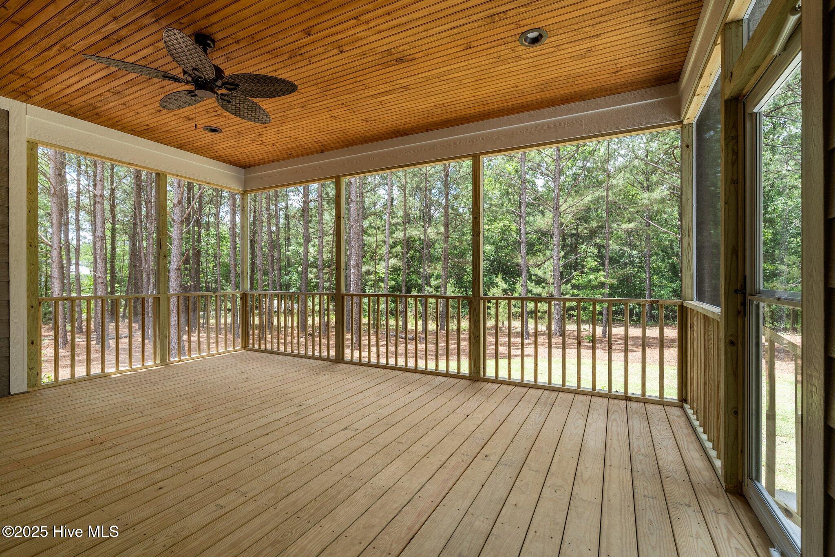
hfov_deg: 96.7
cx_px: 418
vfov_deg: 73.7
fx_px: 371
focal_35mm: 16
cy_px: 278
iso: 400
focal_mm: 16
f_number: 8
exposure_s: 1/125
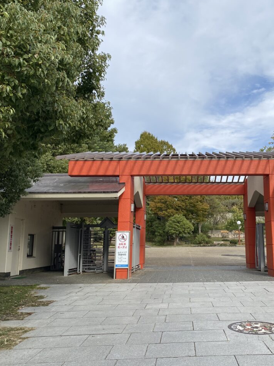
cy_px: 183
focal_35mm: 35
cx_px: 188
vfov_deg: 52.6
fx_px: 369
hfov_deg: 40.1
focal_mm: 4.25
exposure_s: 1/2268
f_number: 1.8
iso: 32
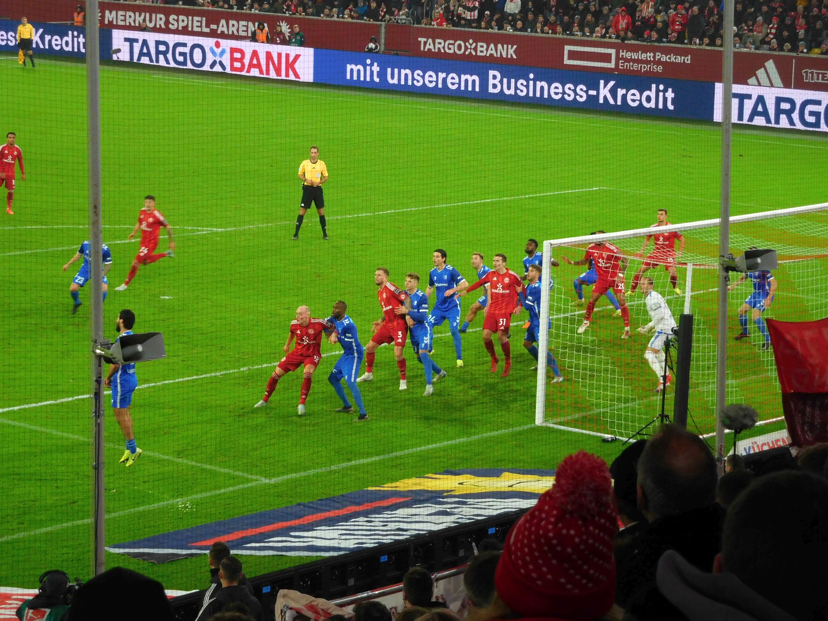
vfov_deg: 13.2
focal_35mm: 112
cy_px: 310
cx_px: 414
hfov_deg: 17.6
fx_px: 2679
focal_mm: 20
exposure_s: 1/125
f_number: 4.9
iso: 400
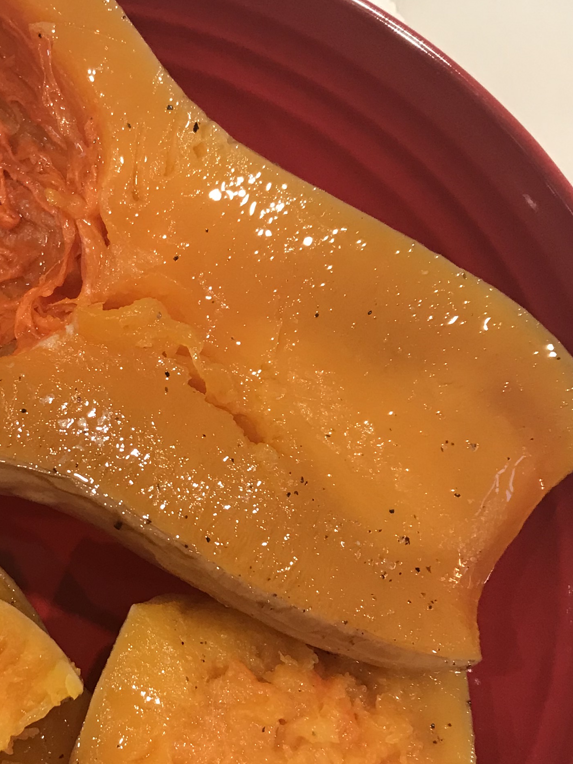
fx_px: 1325
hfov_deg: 23.6
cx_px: 38
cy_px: 473
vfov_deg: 32.1
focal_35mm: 60
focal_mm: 3.99
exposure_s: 1/24
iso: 40
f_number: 1.8
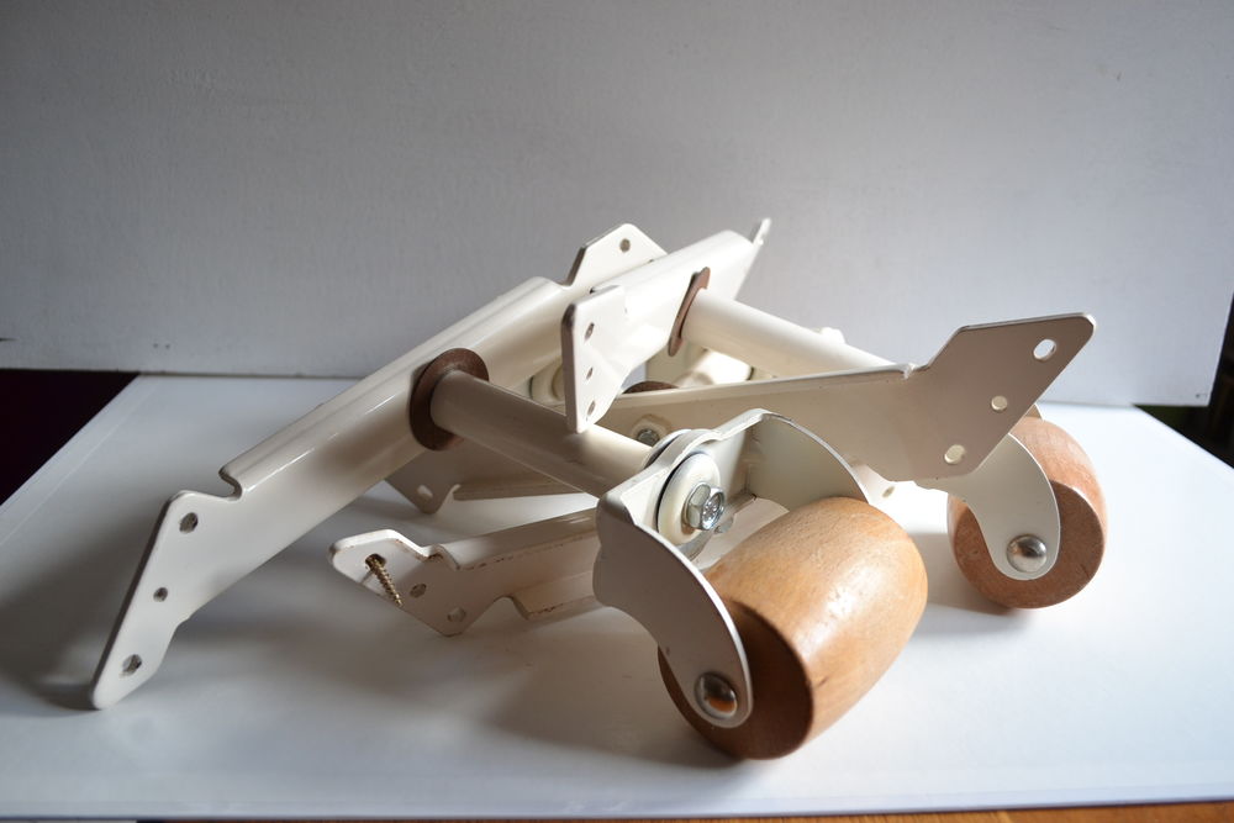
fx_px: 1131
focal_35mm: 33
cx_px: 617
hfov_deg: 57.2
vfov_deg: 40.0
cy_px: 412
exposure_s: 1/80
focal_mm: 22
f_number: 4.5
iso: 400
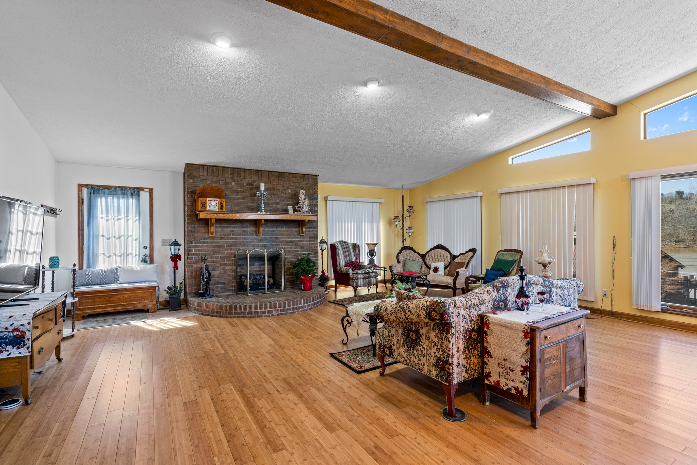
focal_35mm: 16
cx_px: 348
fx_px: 310
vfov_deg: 73.8
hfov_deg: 96.7
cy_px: 232
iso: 400
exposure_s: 1/5
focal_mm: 16
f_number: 7.1
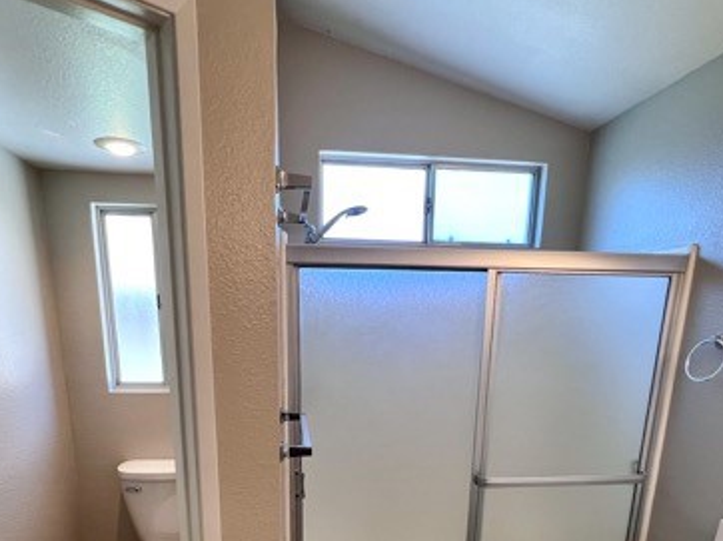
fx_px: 480
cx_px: 352
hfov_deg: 73.9
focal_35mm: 23
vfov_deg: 54.0
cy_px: 447
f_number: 1.8
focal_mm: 1.57
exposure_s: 1/120
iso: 125
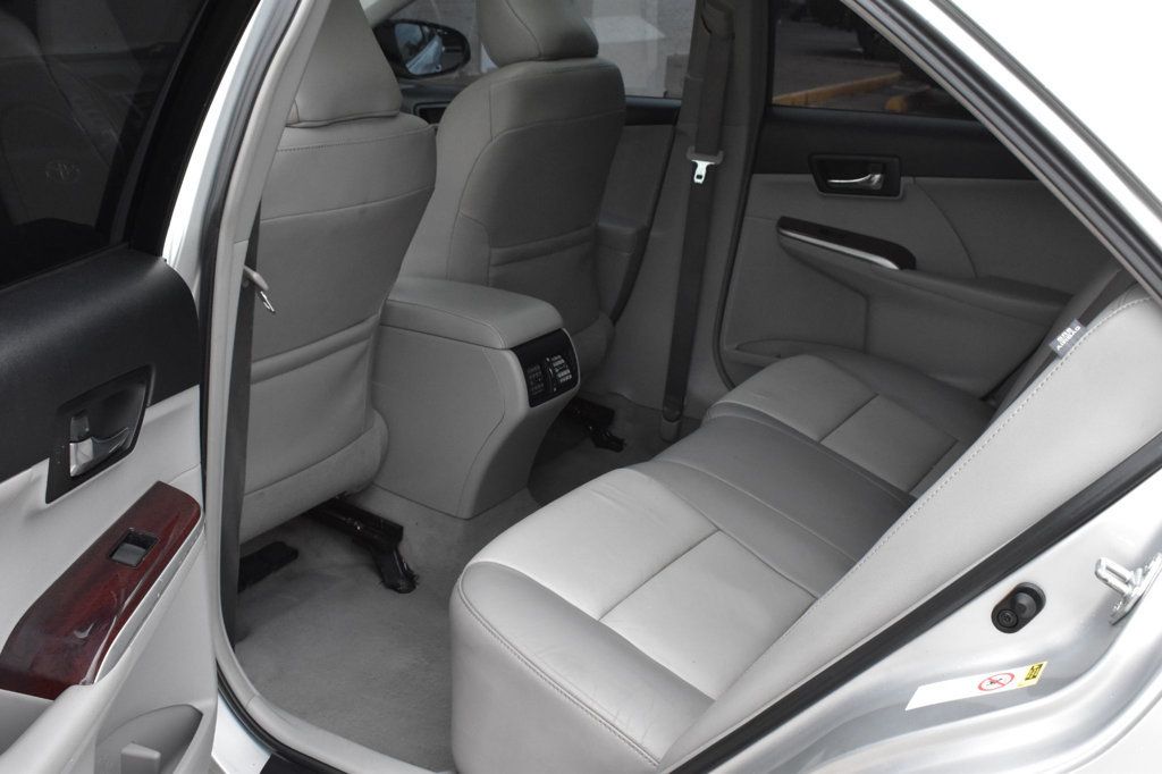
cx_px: 581
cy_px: 387
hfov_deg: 49.6
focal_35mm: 39
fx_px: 1258
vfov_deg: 34.2
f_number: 11
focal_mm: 26
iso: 2500
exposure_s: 1/400
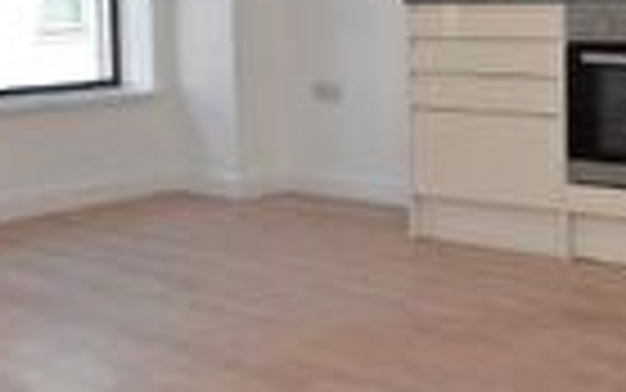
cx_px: 288
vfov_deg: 17.9
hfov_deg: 28.6
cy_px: 50
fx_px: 1229
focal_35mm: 72
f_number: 4.5
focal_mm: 14
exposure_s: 1/80
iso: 200
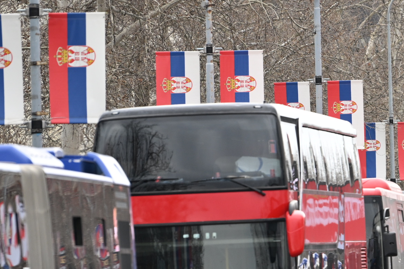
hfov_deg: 3.7
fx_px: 6171
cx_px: 464
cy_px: 286
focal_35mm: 550
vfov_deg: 2.5
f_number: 4
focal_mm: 200
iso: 500
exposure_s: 1/400
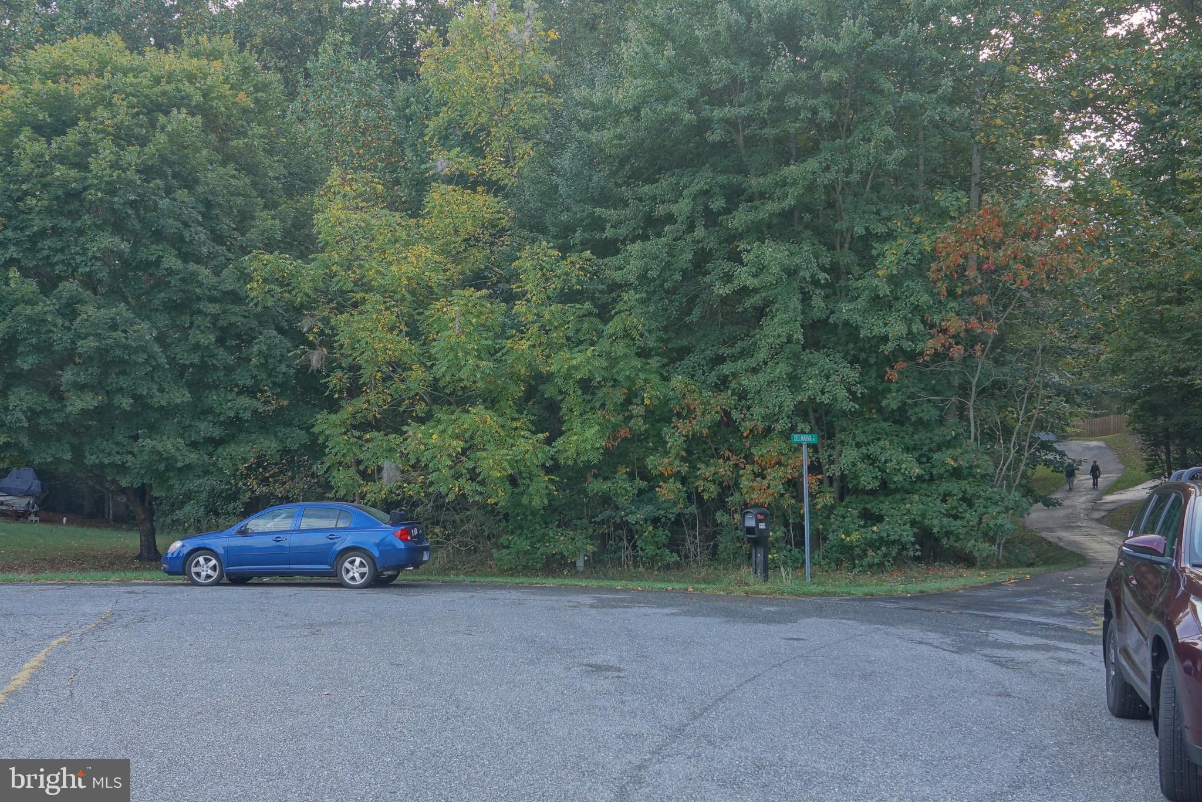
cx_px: 601
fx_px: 1269
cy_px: 401
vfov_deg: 35.1
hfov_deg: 50.7
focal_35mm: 38
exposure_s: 1/125
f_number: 5.6
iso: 400
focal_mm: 18
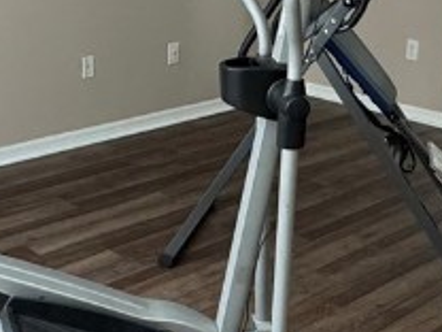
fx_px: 881
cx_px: 198
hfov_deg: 28.1
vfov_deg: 21.2
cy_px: 92
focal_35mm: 69
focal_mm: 2.22
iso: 400
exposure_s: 1/60
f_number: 2.2
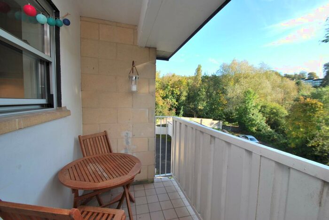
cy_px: 110
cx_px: 164
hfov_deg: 100.3
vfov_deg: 77.4
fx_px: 137
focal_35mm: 15
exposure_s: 1/125
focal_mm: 10
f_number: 5.6
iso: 100
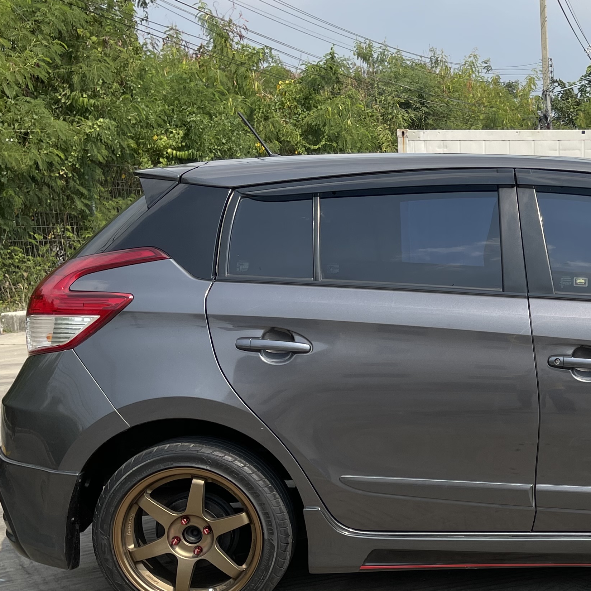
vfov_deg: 31.2
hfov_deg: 29.5
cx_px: 597
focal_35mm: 54
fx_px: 1043
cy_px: 420
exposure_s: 1/3663
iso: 32
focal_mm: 5.1
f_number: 1.6
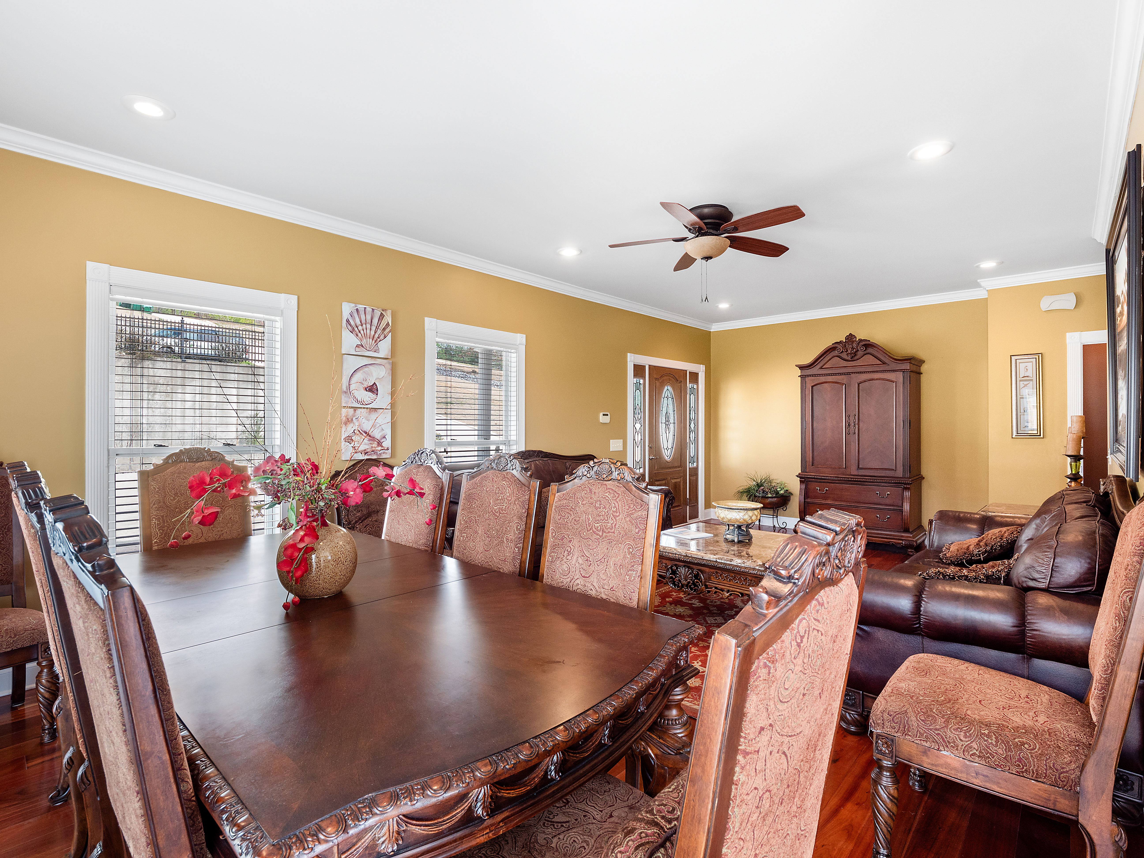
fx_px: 529
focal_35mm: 16
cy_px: 429
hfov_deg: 94.5
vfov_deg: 78.1
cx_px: 572
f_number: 5.6
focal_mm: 8
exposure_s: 1/8
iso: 200
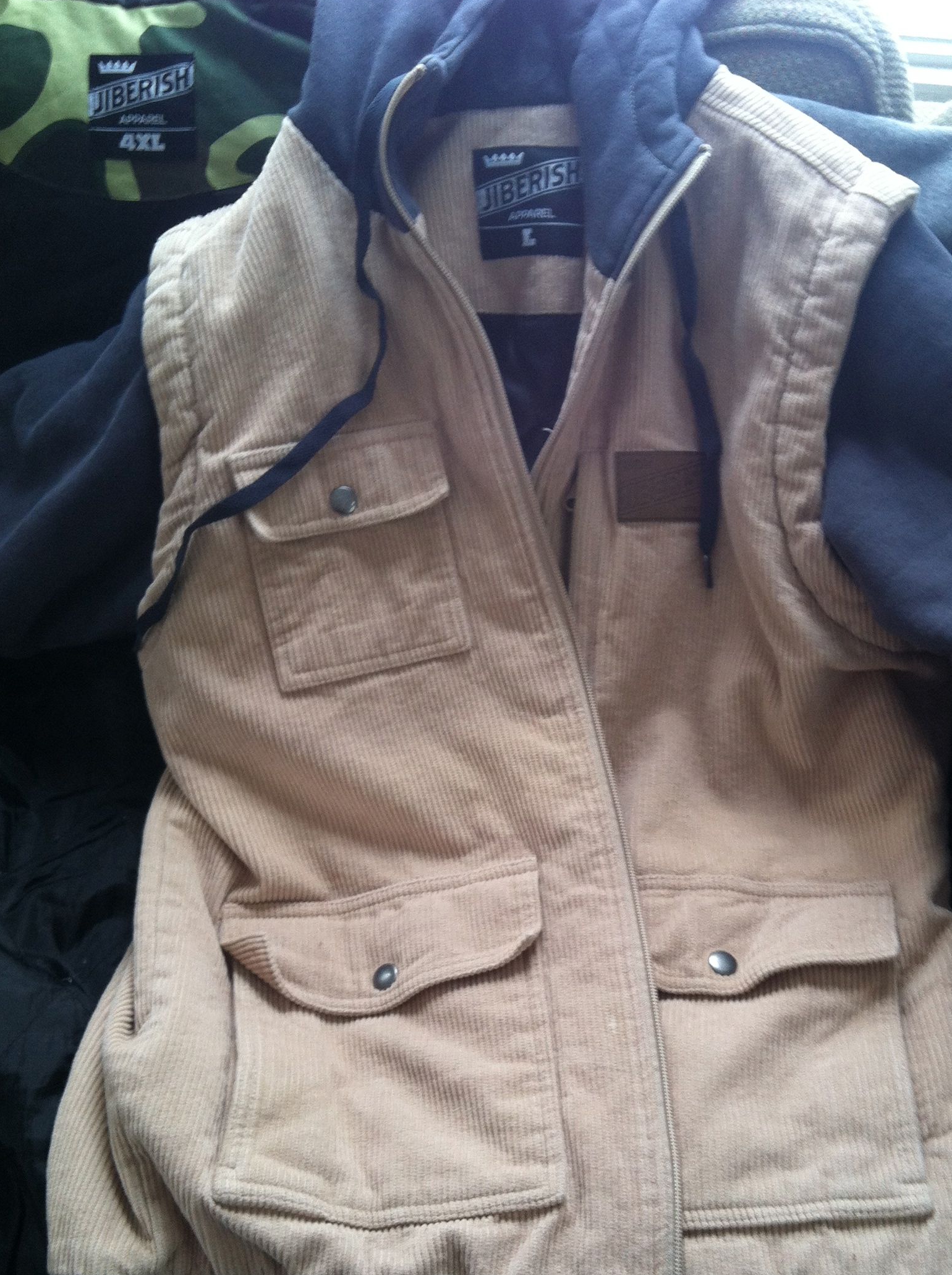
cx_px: 547
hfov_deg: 32.7
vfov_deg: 42.9
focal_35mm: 44
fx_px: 1618
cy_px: 735
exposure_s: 1/15
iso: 80
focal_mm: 3.85
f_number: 2.8
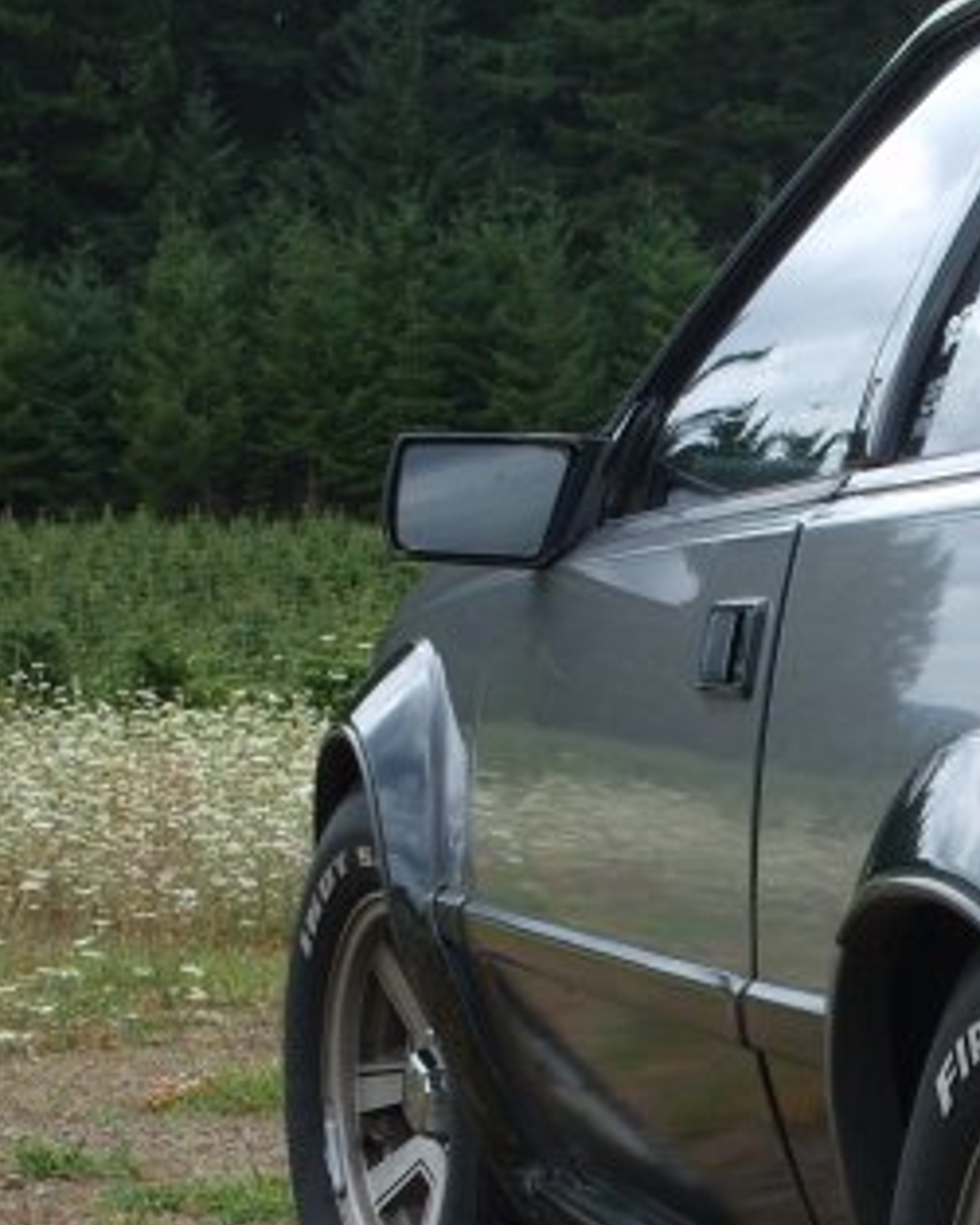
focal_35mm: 161
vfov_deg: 12.0
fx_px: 5840
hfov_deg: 9.5
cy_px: 847
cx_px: 1117
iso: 50
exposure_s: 1/250
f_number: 4.2
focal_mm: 13.7
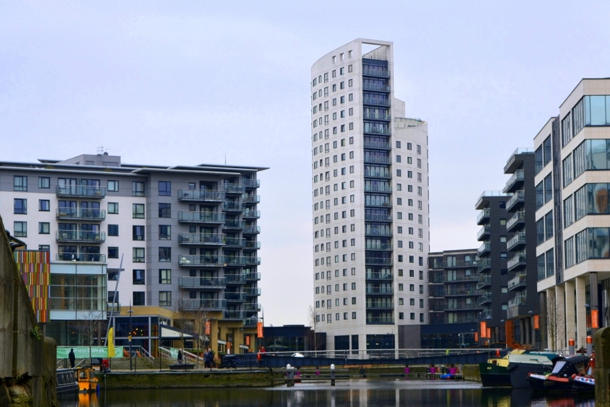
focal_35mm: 97
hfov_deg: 21.0
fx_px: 1643
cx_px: 394
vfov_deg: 14.1
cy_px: 252
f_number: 7.1
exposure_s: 1/200
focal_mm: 46
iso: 200
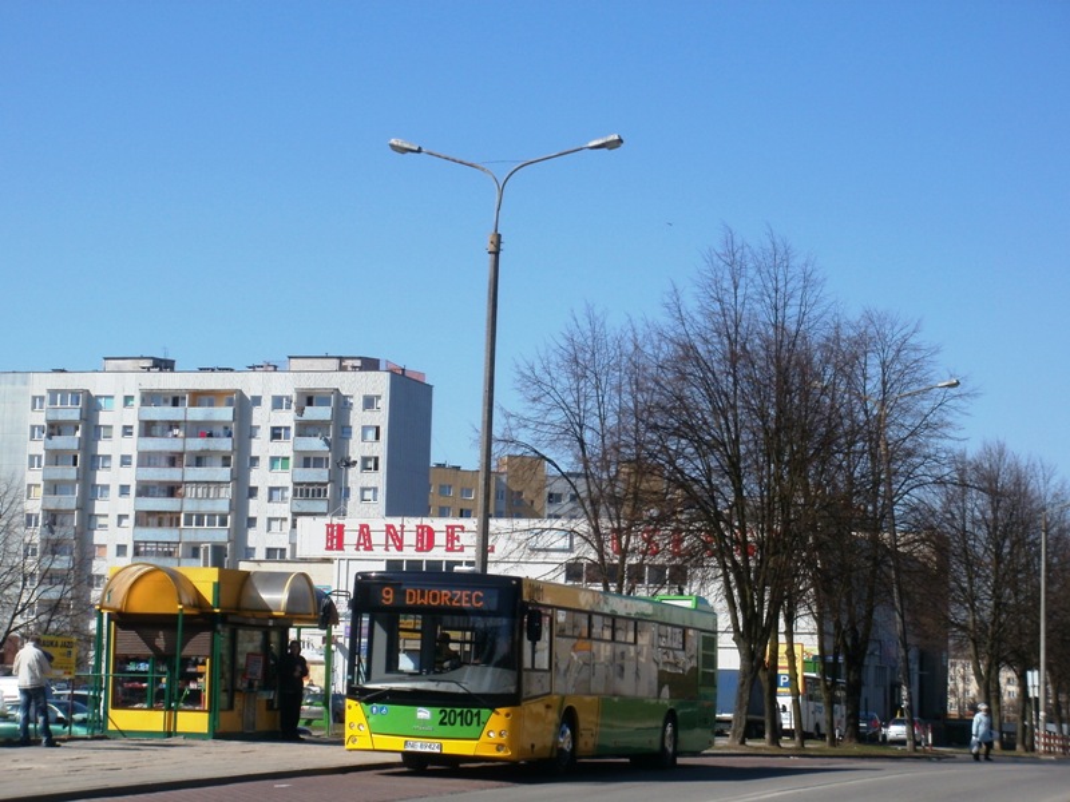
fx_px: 2504
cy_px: 401
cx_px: 535
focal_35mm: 81
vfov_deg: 18.2
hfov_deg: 24.1
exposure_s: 1/1000
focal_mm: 14.2
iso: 100
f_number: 4.8
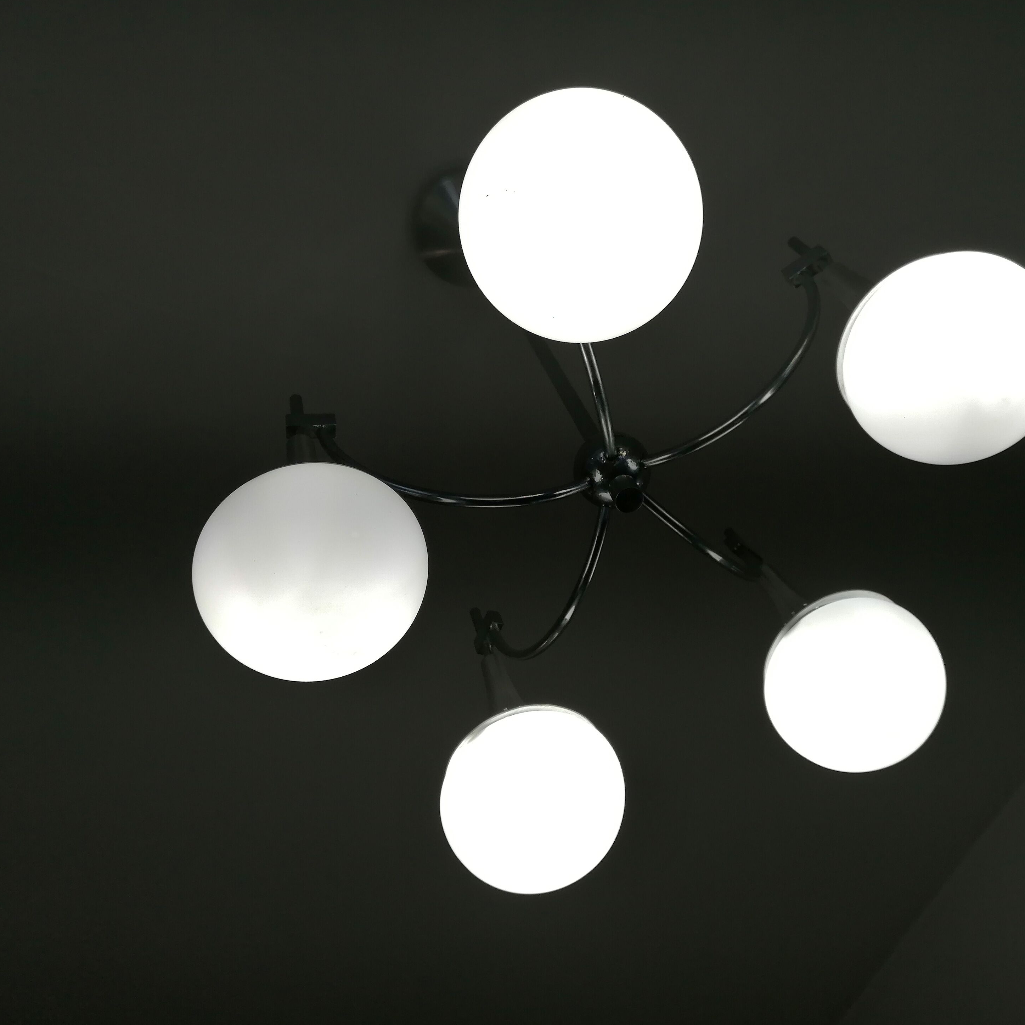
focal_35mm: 33
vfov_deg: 49.7
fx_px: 1106
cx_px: 586
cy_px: 499
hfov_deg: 49.6
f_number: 1.8
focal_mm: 4.75
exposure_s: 1/138
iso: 50
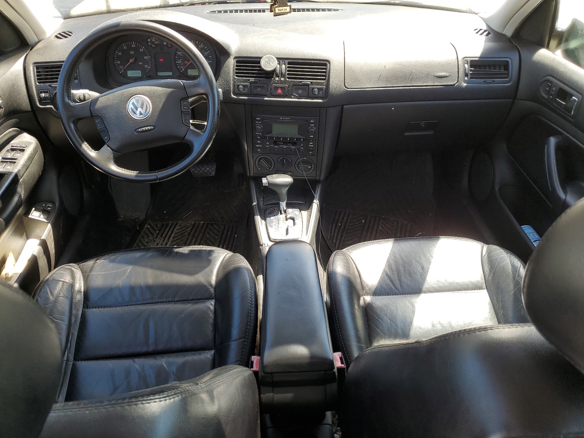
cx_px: 292
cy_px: 219
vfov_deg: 53.1
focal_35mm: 26
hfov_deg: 67.3
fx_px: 439
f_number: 1.5
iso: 50
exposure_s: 1/256
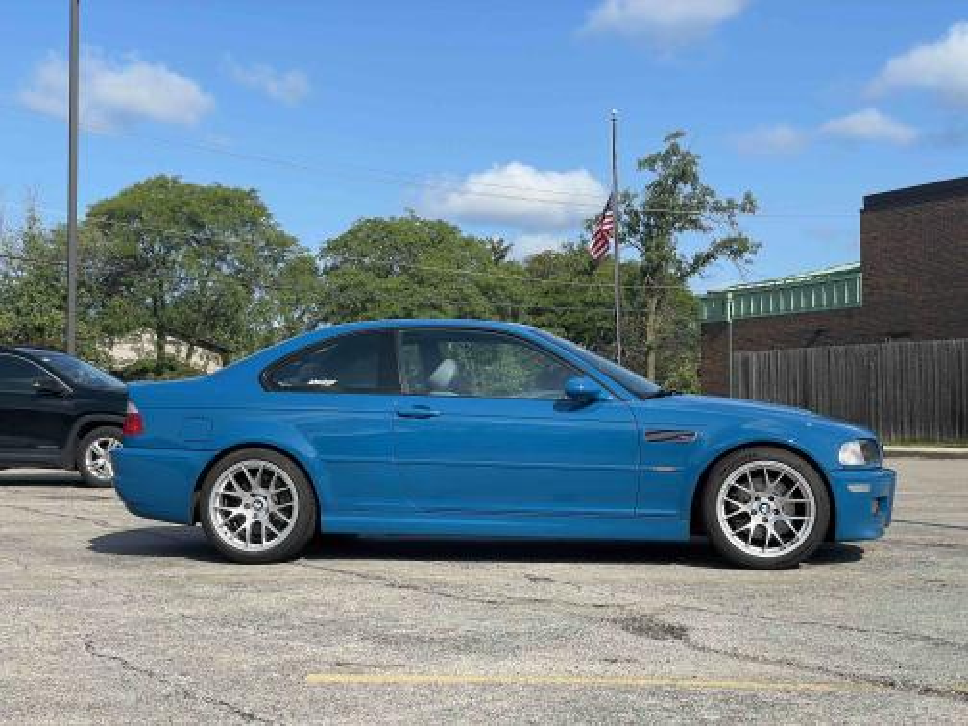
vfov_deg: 28.0
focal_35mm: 52
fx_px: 1454
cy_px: 363
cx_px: 484
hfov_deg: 36.8
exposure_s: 1/1653
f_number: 2
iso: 25
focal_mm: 6
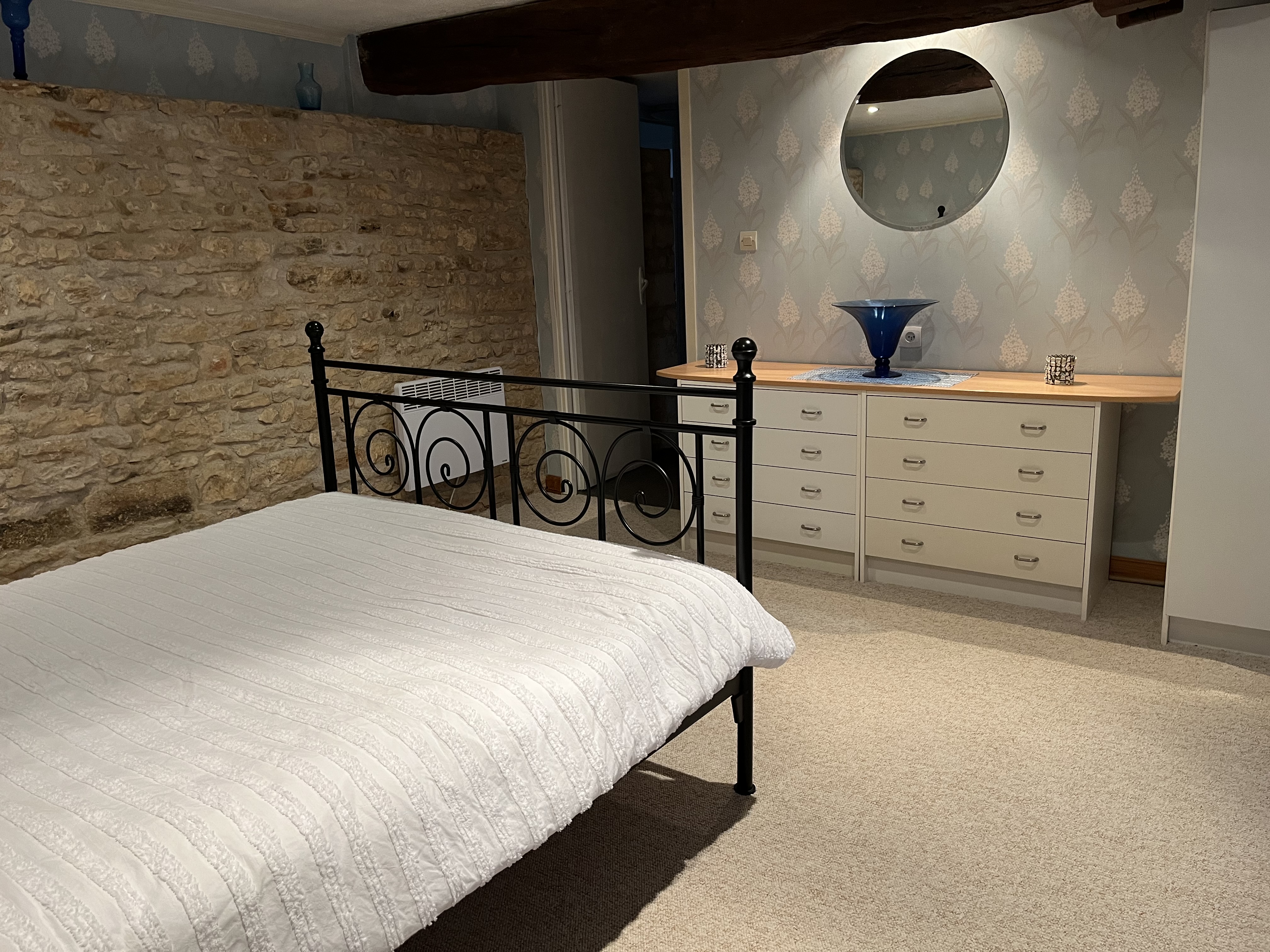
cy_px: 476
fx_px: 954
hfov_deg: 67.3
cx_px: 635
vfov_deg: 53.1
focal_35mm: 26
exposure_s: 1/50
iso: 160
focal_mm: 5.1
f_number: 1.6
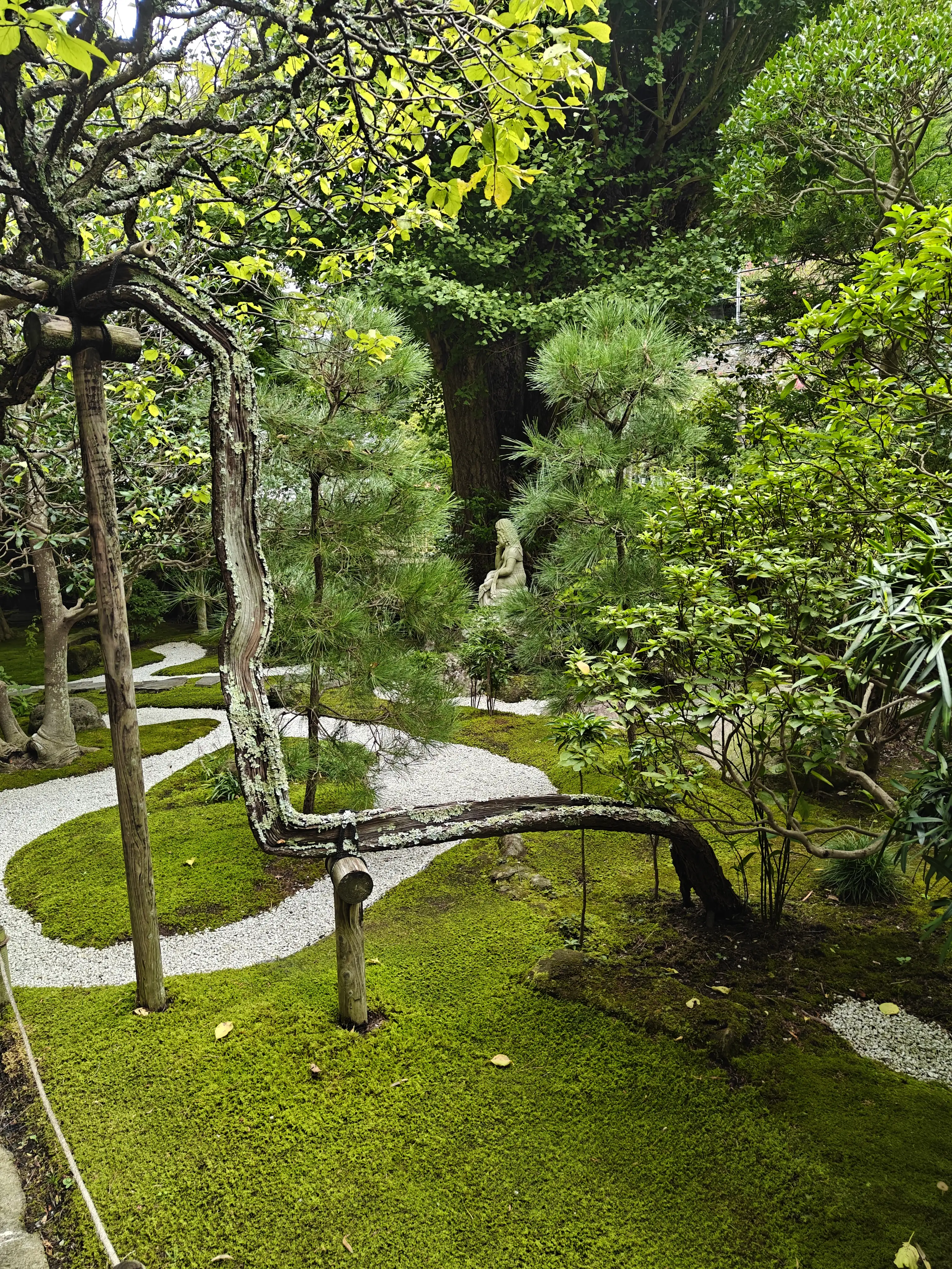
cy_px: 634
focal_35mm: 24
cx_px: 476
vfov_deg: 71.6
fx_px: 880
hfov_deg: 56.8
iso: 200
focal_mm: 5.59
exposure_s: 1/200
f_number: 1.8
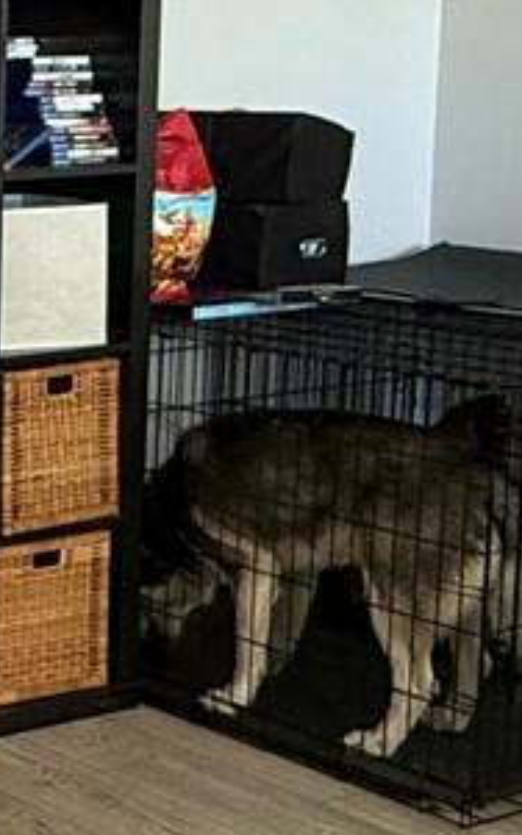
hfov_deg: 12.7
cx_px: -744
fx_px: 1799
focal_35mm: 79
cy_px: 261
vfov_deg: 26.0
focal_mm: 2.22
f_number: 2.2
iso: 400
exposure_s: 1/60
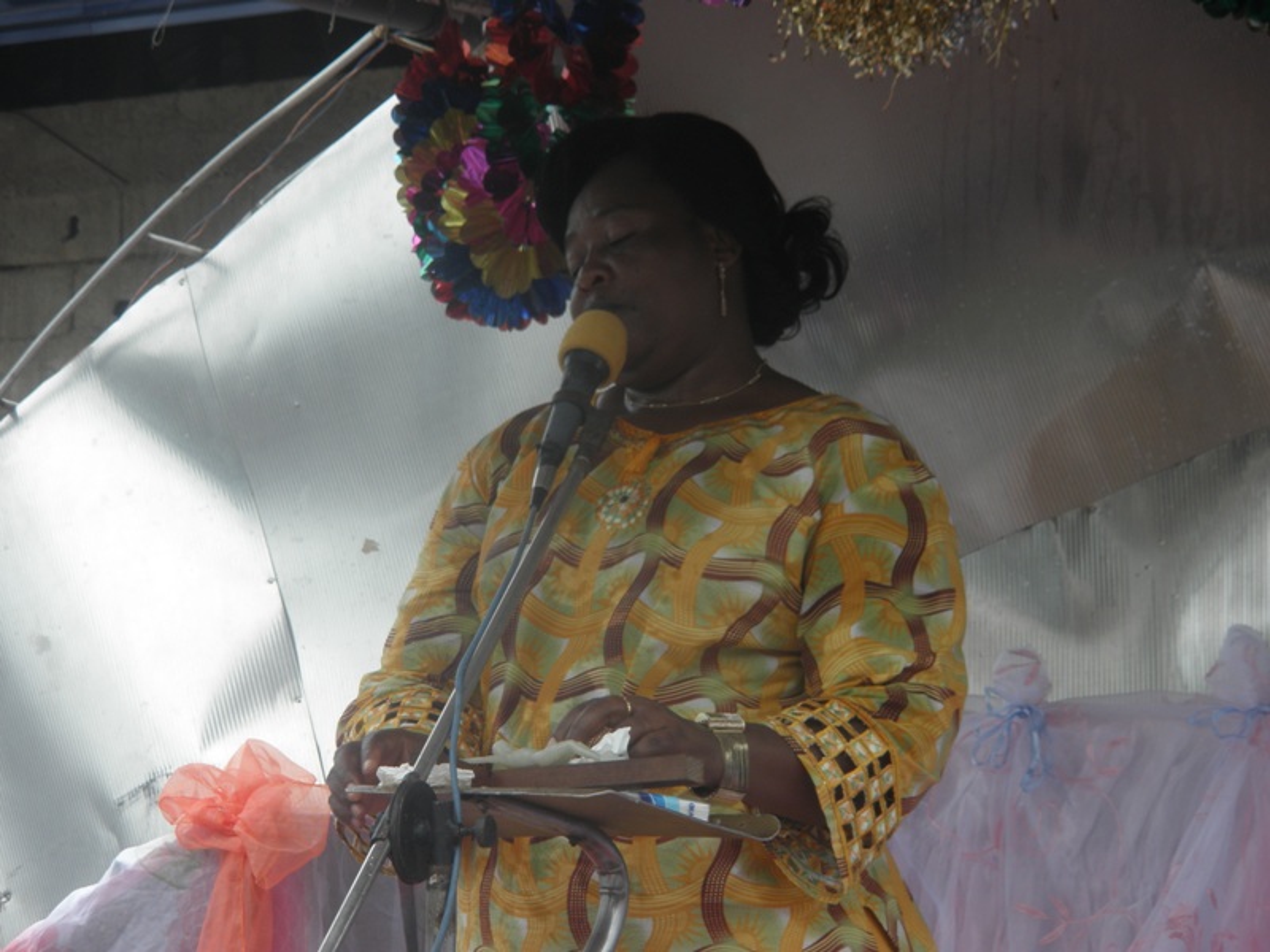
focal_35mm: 121
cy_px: 476
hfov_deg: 16.3
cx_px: 635
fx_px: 4439
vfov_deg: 12.2
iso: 64
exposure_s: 1/160
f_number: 5.3
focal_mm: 21
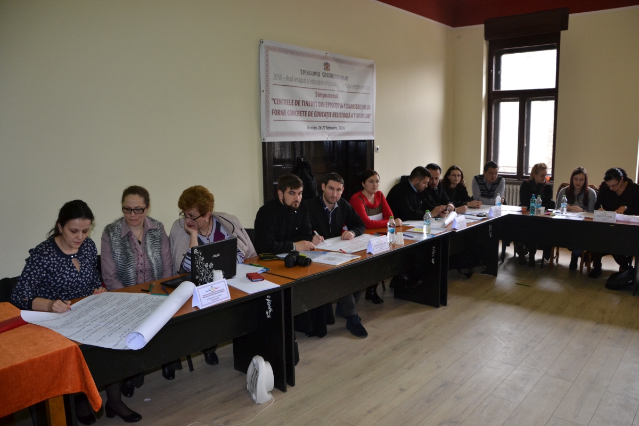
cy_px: 213
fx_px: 479
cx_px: 320
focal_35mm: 27
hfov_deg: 67.4
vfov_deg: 47.9
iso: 800
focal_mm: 18
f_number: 3.5
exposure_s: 1/60
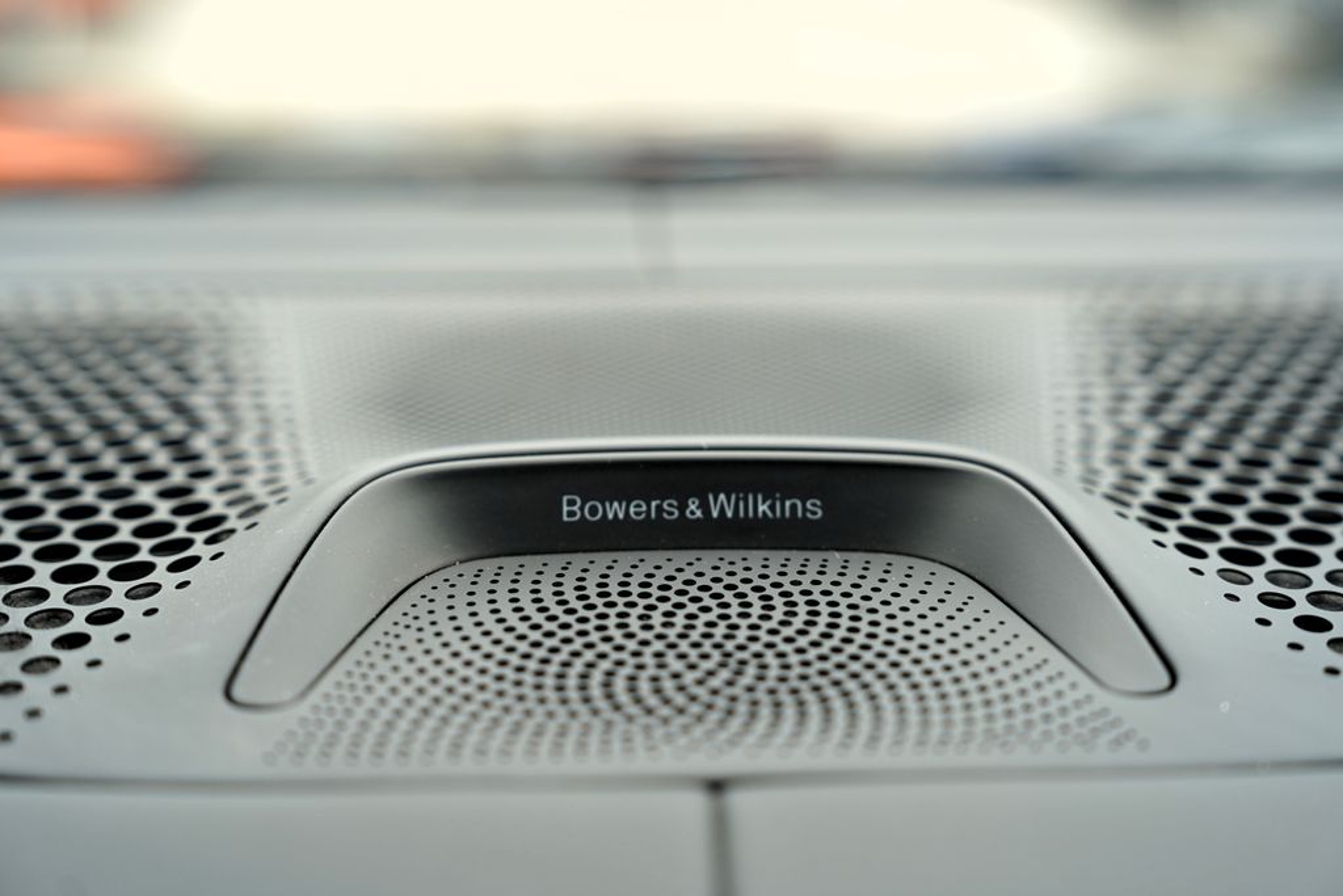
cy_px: 448
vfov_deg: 25.5
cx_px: 672
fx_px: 1977
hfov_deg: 37.5
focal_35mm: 53
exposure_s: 1/100
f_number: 3.5
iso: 100
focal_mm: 53
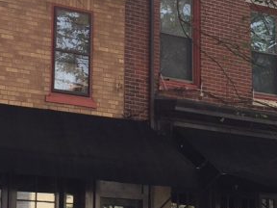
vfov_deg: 14.3
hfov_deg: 18.9
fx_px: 824
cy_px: 53
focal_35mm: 103
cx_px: 54
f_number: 2.2
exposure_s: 1/225
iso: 32
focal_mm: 4.15
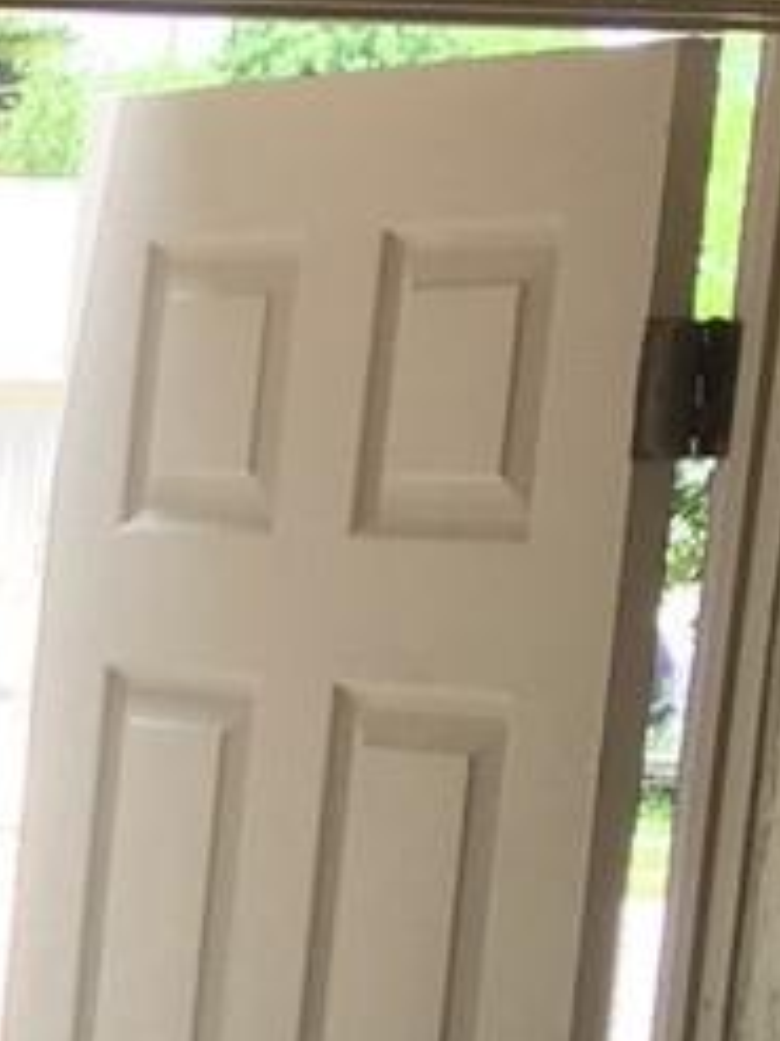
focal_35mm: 188
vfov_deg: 10.0
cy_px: 1859
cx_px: -1488
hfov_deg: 7.1
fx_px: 5653
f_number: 2.2
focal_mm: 4.15
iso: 32
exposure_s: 1/130
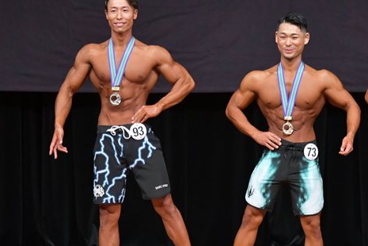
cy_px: 135
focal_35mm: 400
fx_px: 4089
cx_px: 265
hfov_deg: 5.2
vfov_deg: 3.4
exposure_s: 1/400
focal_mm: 160
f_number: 5.6
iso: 4000
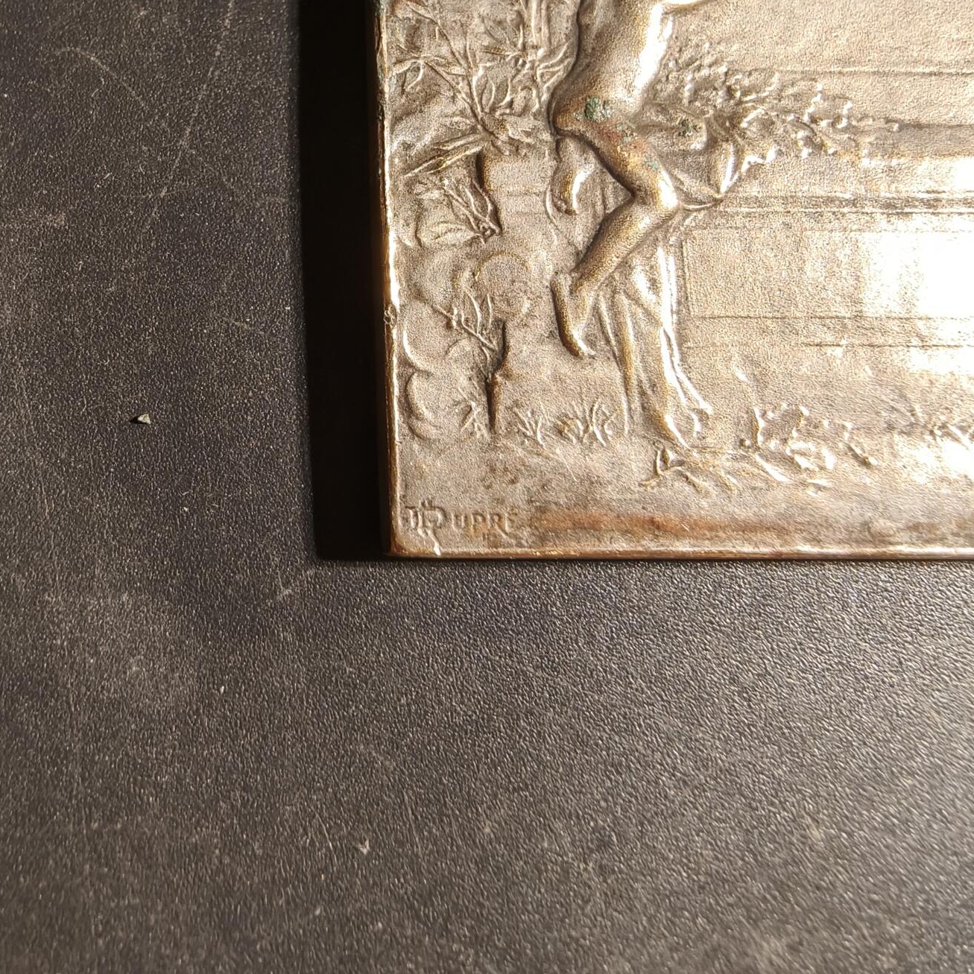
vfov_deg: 57.3
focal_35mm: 28
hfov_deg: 57.3
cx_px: 477
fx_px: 891
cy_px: 489
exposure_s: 1/68.9
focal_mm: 2.32
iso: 160
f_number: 2
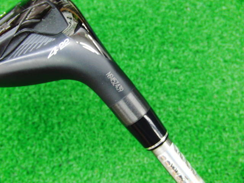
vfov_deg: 38.7
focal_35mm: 37
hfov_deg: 50.1
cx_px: 122
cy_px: 92
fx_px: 261
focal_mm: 6.42
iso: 400
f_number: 3.6
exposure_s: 1/15
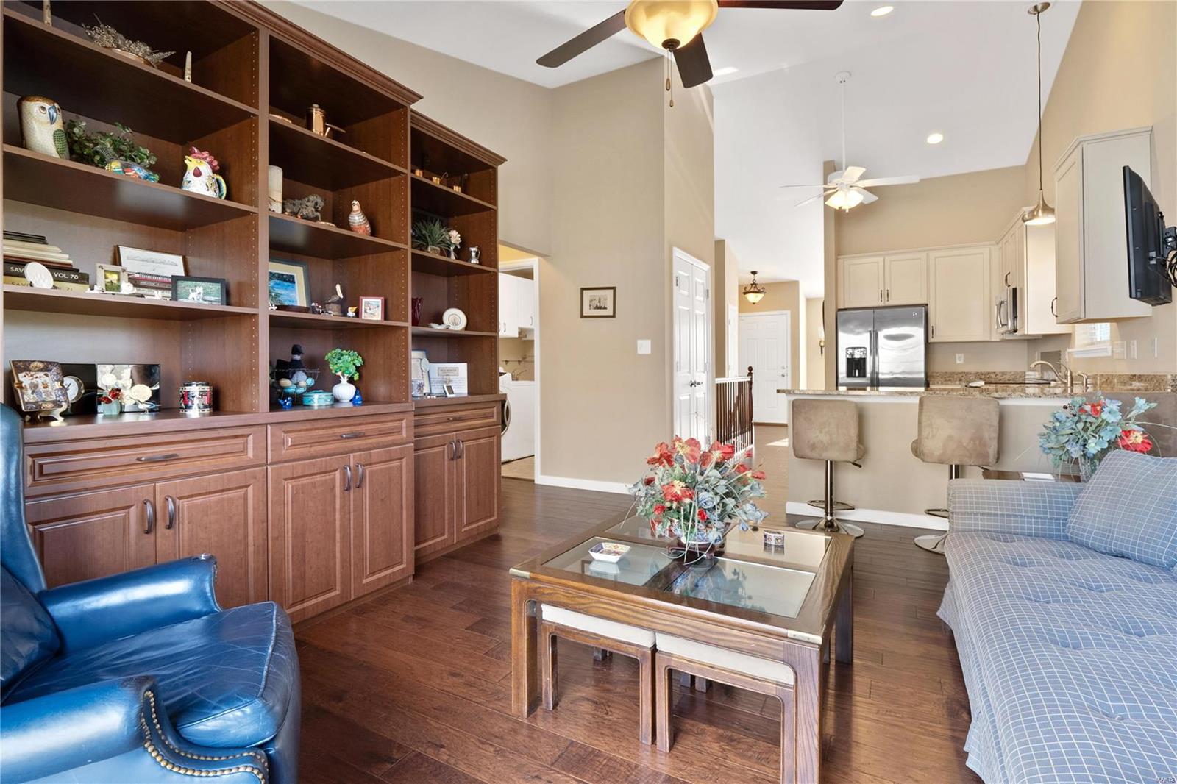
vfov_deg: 73.7
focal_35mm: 16
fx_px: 523
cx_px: 588
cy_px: 392
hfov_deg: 96.7
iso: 400
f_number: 6.3
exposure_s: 1/6
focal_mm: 8
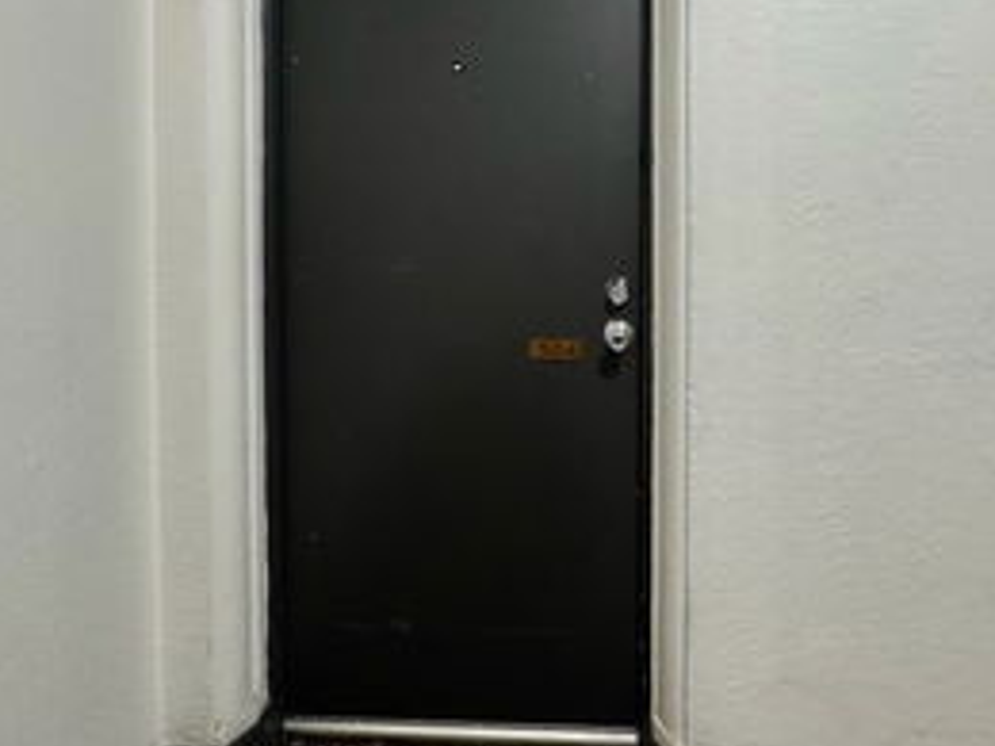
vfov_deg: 56.3
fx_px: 661
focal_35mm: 23
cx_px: 595
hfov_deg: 73.2
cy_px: 195
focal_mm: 2.22
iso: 500
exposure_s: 1/60
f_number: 2.2
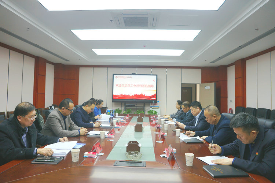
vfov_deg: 53.1
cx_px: 138
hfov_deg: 73.7
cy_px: 92
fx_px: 183
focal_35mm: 24
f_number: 4
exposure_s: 1/60
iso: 200
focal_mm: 24
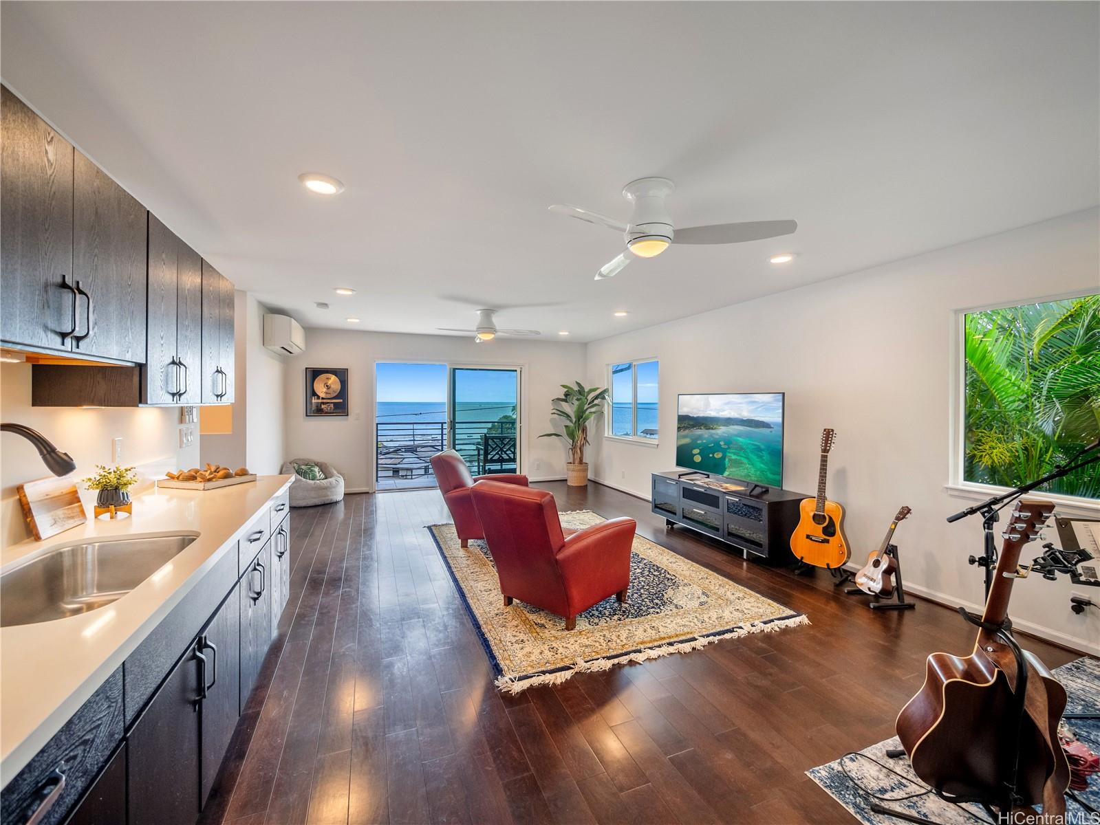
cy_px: 412
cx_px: 550
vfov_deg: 85.7
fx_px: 445
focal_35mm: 14
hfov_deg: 102.1
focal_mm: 7
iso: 800
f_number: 4
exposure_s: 1/1250
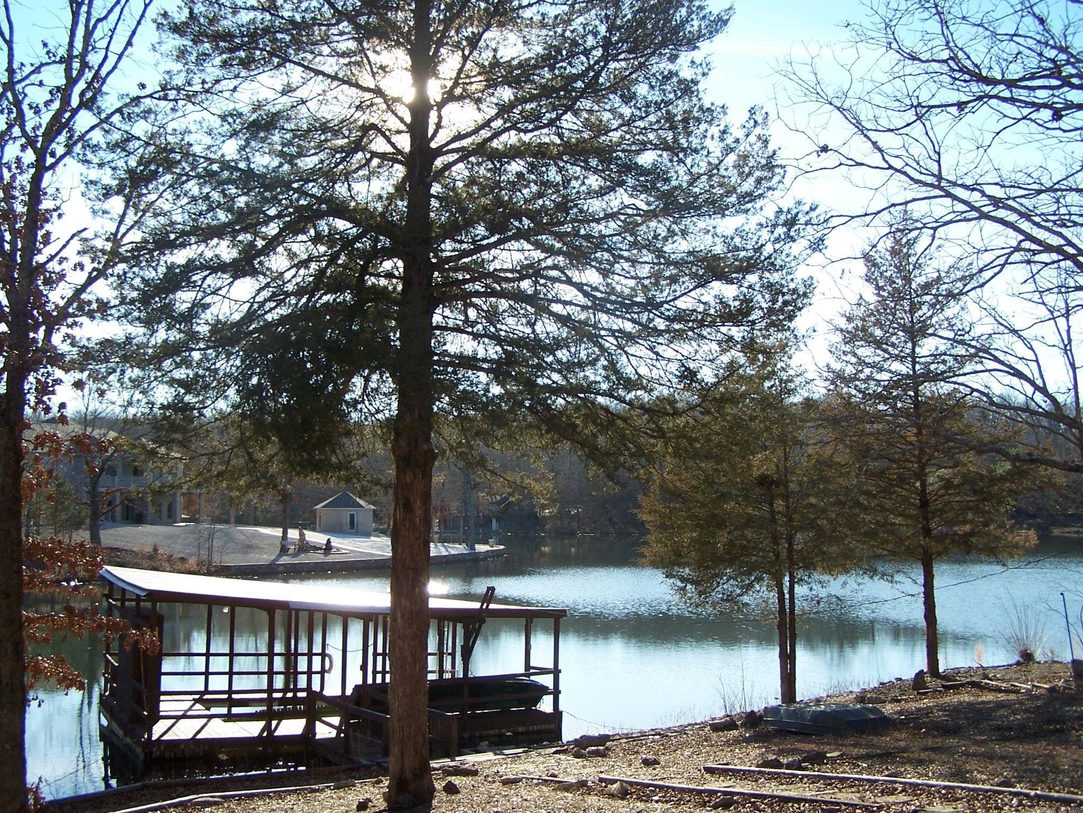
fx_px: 1220
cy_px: 401
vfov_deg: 36.8
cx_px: 528
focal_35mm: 39
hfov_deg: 47.9
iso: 80
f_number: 2.8
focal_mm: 6.3
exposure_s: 1/500
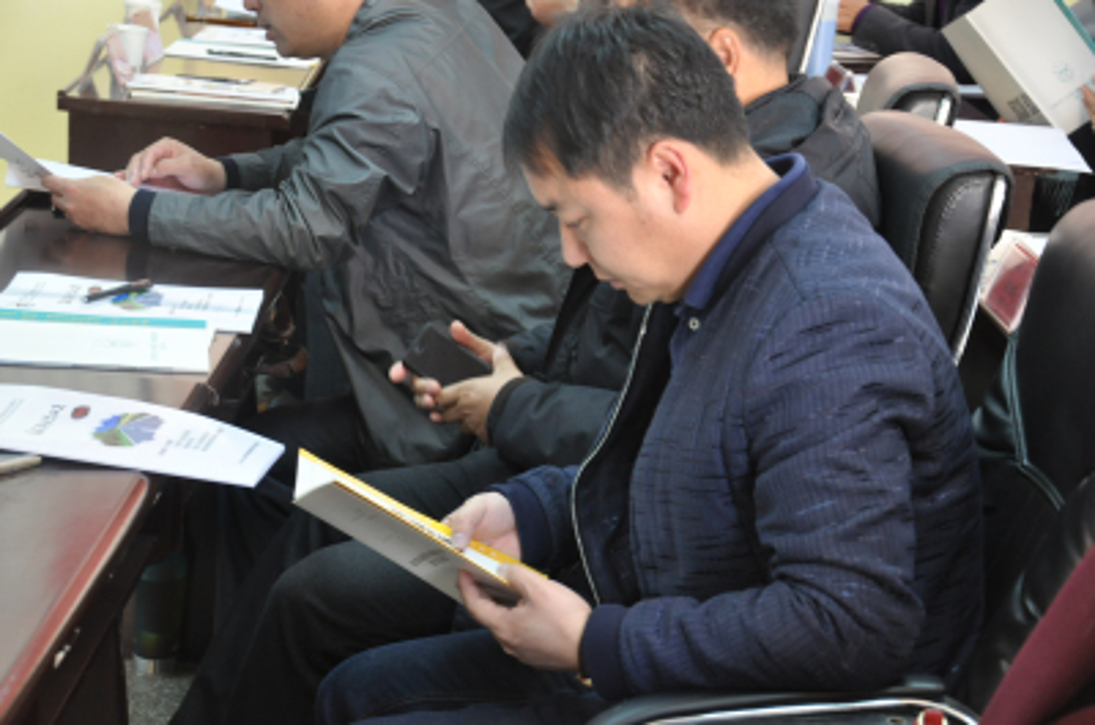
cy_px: 362
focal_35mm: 87
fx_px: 2641
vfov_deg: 15.6
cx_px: 548
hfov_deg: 23.4
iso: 800
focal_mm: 58
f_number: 5
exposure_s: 1/20
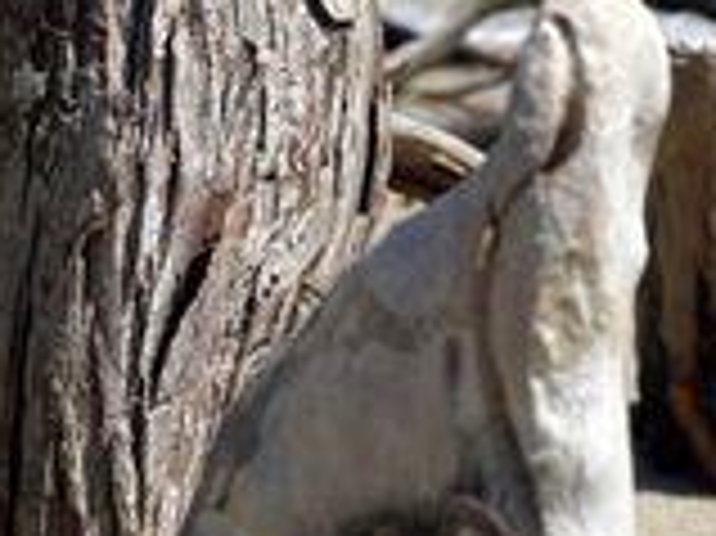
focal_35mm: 82
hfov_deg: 22.9
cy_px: -142
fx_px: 1695
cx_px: 707
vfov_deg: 17.0
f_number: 1.6
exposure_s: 1/5051
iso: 32
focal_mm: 4.2
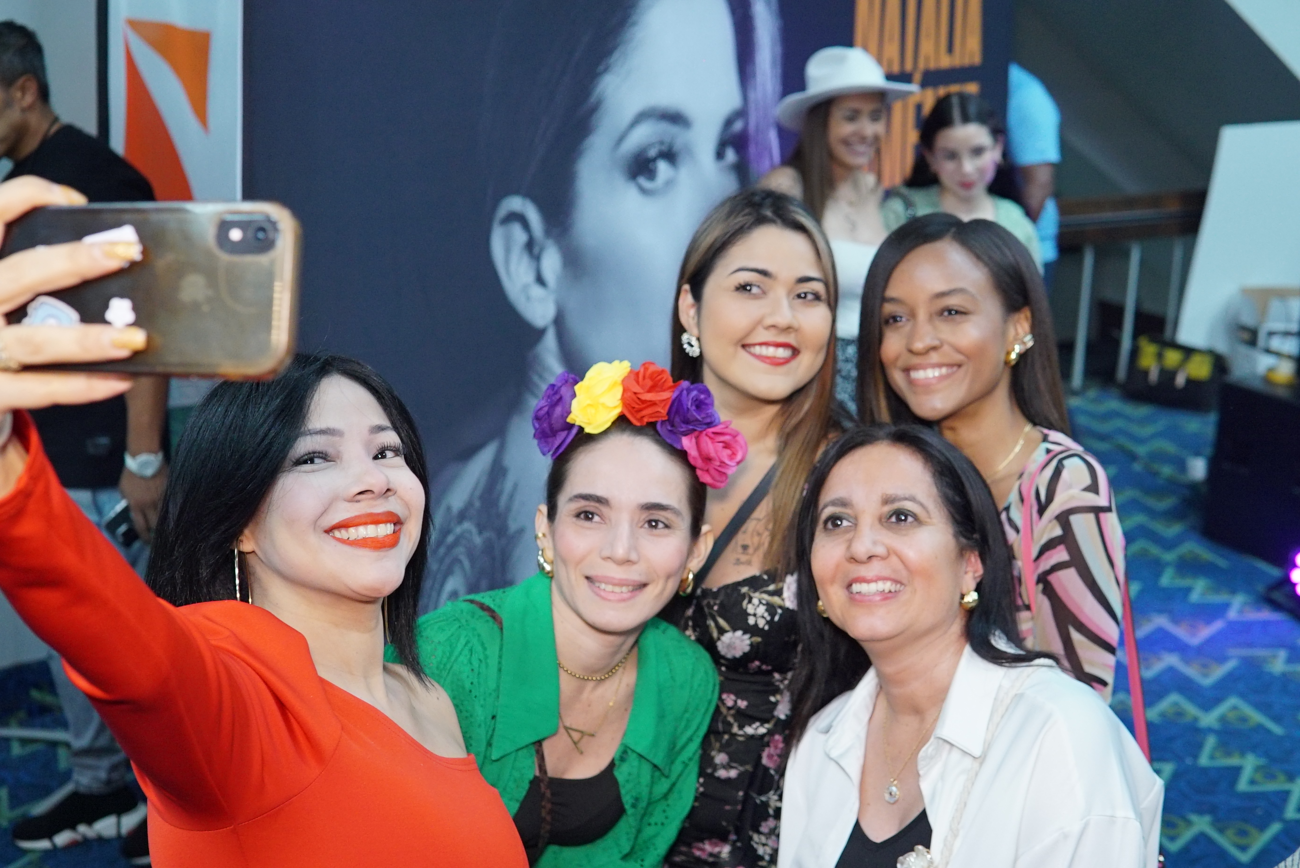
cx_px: 650
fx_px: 1626
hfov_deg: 43.6
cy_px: 434
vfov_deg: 29.9
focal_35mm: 45
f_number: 3.5
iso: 1600
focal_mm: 30
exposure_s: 1/100
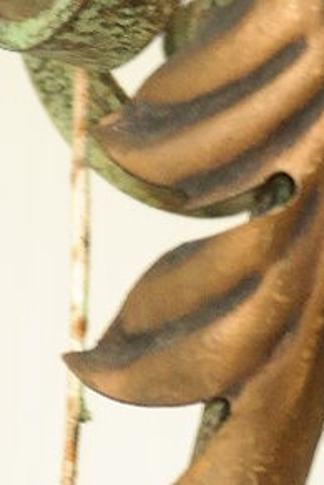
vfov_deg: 6.9
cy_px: 942
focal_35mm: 290
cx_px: 66
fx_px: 3910
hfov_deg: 4.7
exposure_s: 1/40
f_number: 5.6
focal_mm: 32
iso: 800
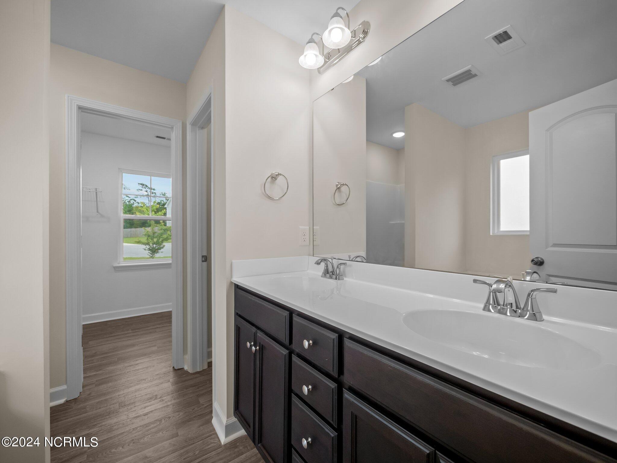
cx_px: 308
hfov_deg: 102.1
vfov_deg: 85.7
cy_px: 232
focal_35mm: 14
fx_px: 250
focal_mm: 7
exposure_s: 1/60
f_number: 4
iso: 400
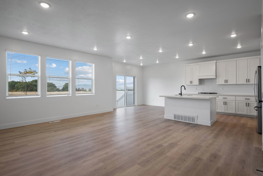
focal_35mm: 18
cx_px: 132
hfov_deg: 88.4
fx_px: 135
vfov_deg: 66.0
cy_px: 88
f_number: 8
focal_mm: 18.5
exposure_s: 1/8
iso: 500
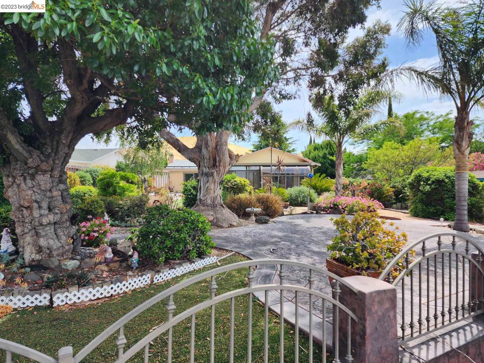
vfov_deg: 58.9
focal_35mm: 23
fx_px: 322
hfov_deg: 73.9
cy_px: 182
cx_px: 242
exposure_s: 1/591
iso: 12
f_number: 1.8
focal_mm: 6.4
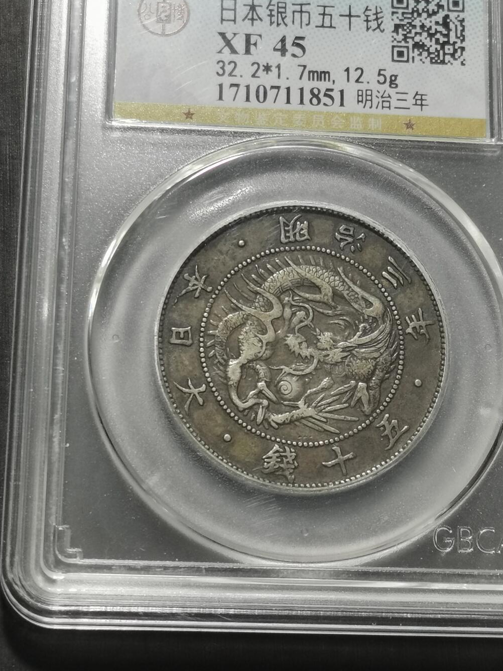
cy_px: 233
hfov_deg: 15.9
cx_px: 295
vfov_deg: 21.0
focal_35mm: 93
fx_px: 1801
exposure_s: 1/100
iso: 100
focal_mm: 5.58
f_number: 1.8
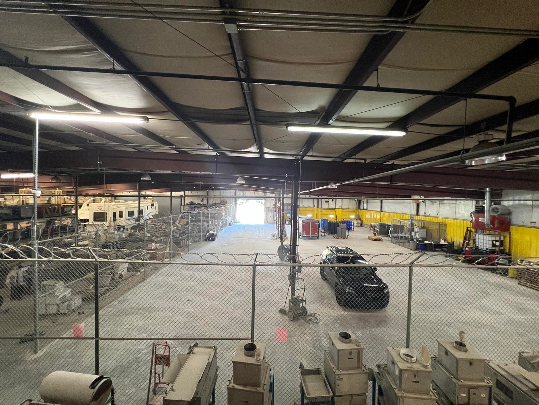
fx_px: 202
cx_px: 270
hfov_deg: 106.2
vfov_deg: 89.9
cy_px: 202
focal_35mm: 13
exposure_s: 1/60
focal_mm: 1.57
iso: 200
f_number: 1.8
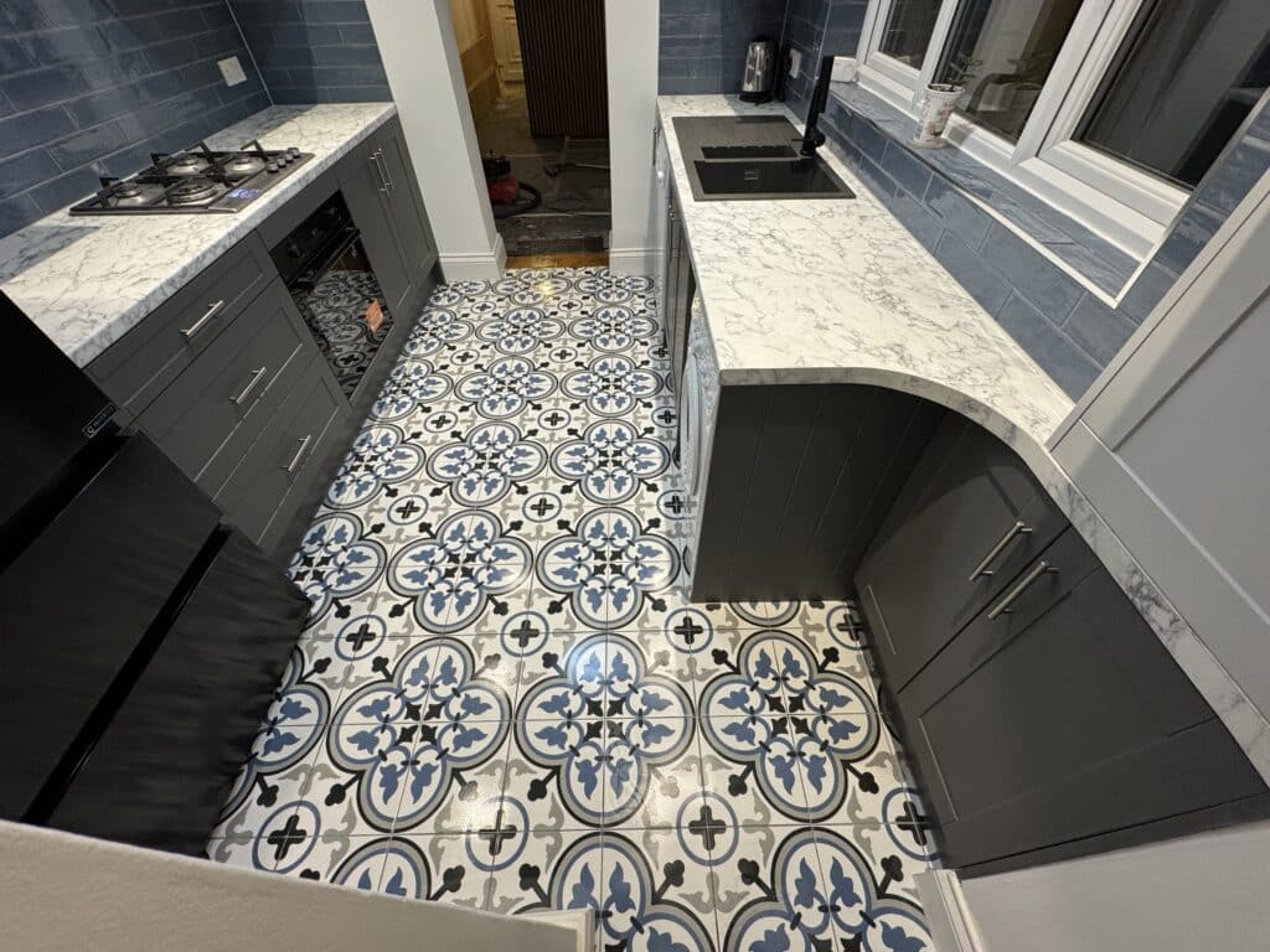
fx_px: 514
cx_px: 635
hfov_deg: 102.1
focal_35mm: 14
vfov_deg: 85.7
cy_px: 476
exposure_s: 1/100
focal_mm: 2.22
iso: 200
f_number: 2.2
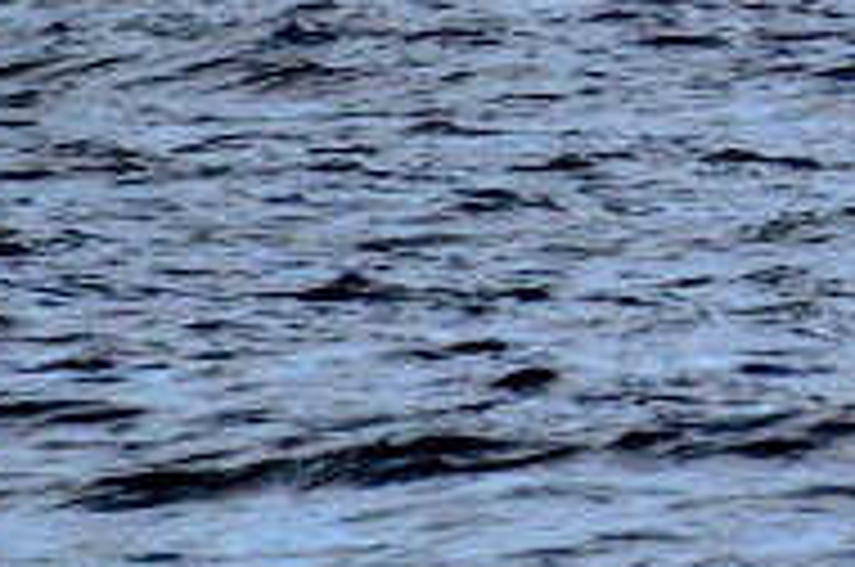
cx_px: 2151
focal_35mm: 2367
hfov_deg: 0.9
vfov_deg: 0.6
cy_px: -760
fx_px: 56121
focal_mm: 300
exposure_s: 1/8000
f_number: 5.6
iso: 1600
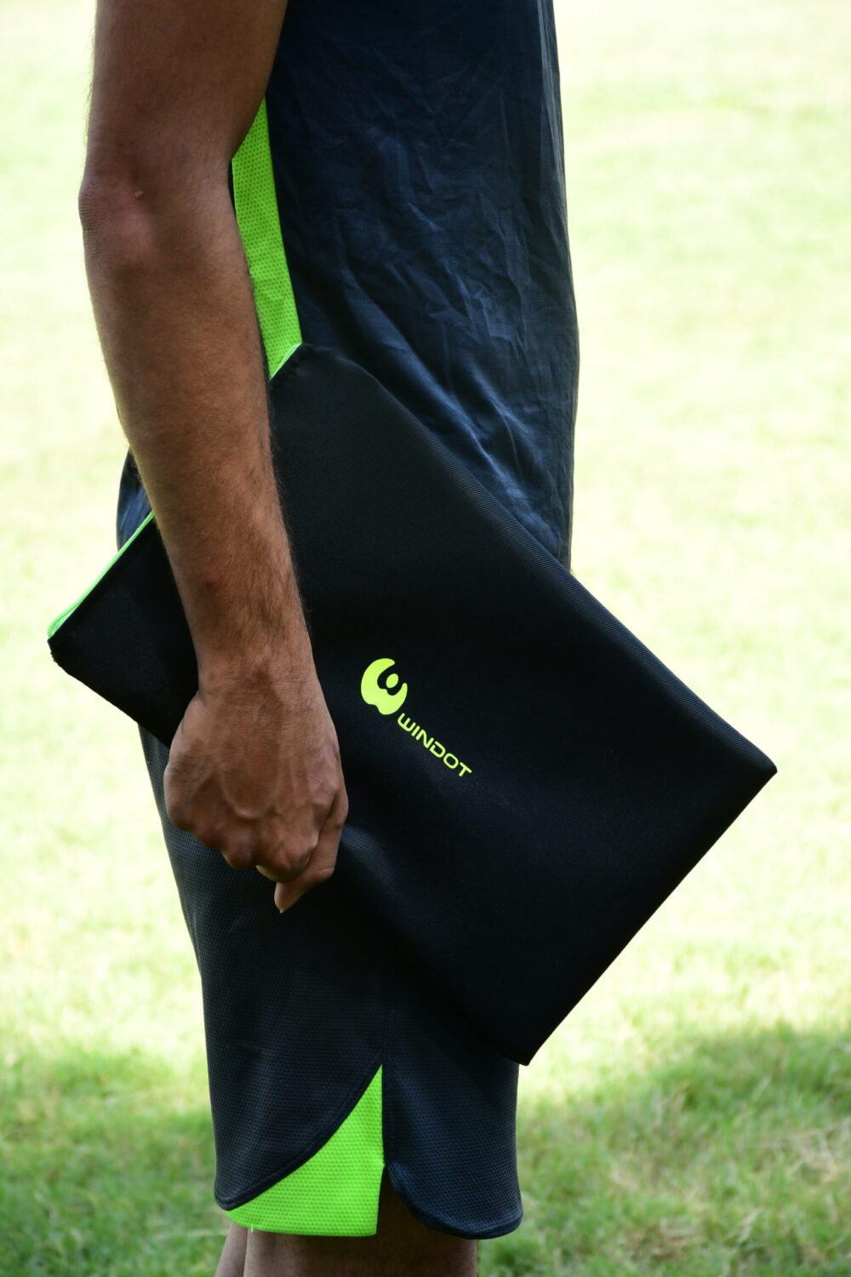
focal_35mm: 157
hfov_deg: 8.7
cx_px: 426
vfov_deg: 13.1
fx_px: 5567
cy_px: 638
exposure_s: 1/200
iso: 400
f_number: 8
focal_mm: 105
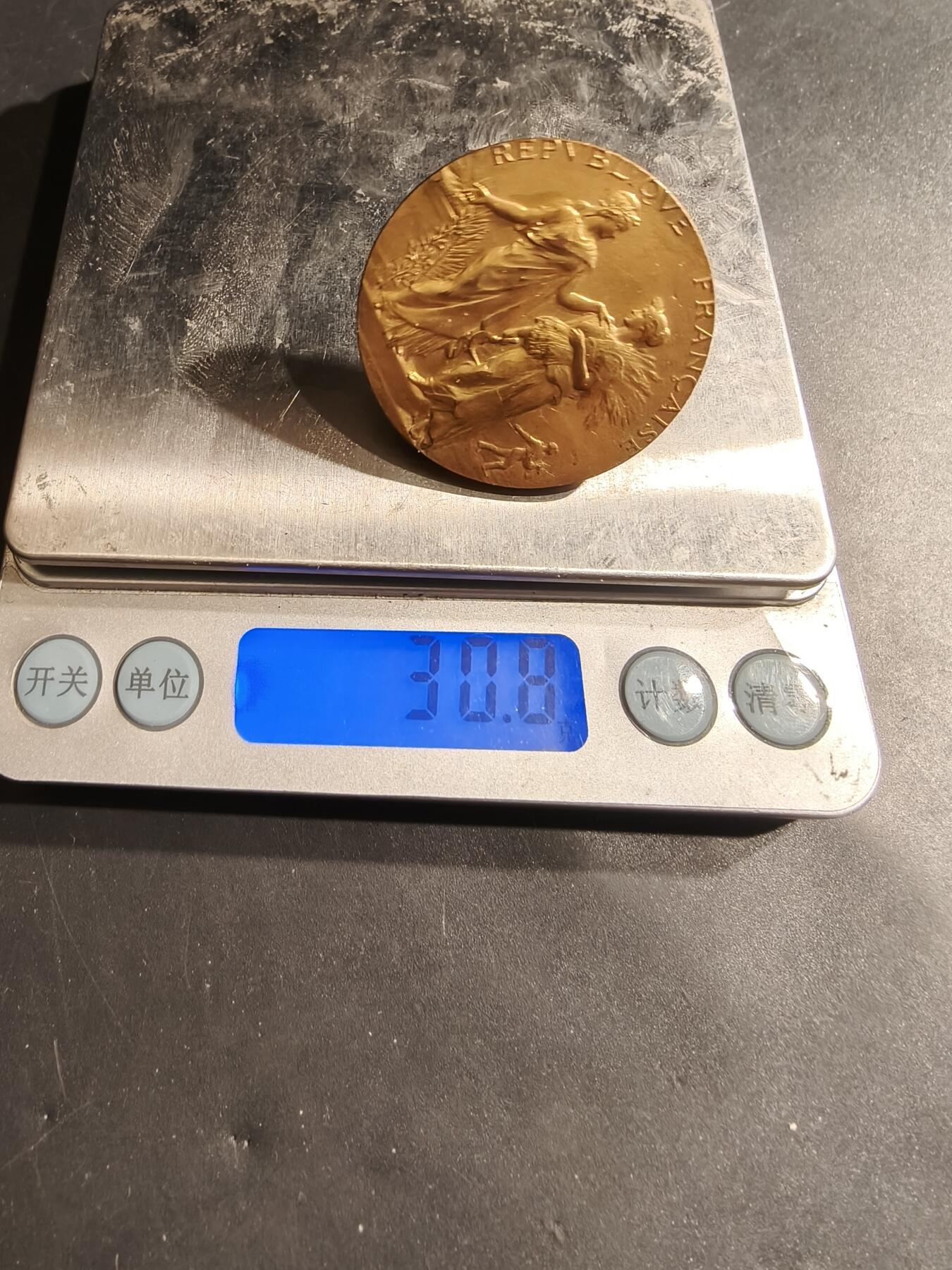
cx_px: 476
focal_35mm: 23
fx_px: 843
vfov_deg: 73.9
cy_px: 635
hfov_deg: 58.9
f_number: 2
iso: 160
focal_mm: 2.32
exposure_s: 1/50
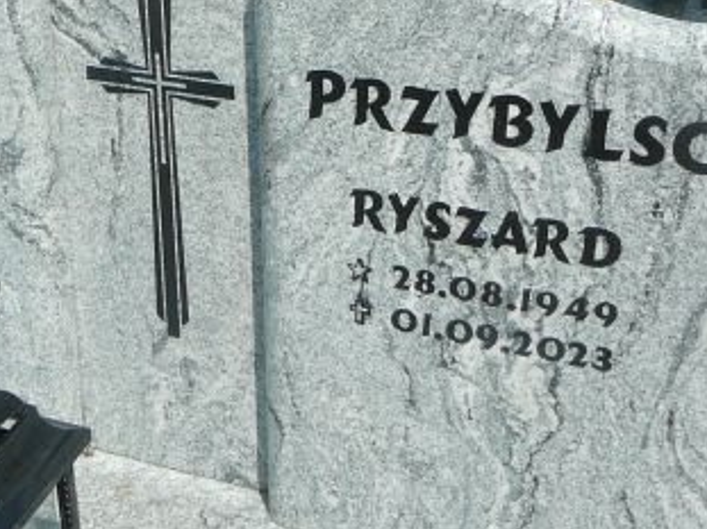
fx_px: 1470
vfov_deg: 20.1
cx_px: 205
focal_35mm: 72
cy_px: 64
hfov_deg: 26.8
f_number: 5
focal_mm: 5.2
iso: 80
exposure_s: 1/640
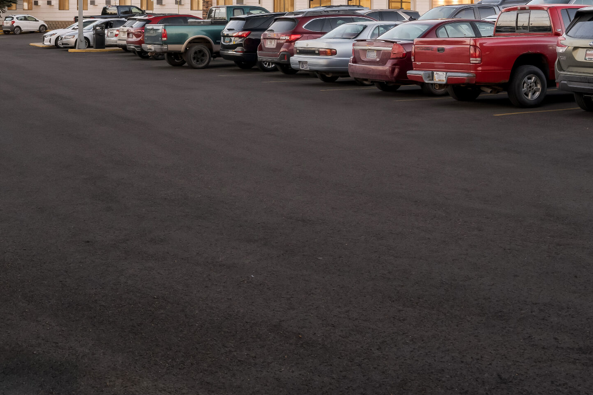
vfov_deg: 26.0
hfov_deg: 39.1
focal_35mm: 50
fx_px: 824
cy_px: 25
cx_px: 189
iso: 400
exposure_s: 1.3
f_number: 10
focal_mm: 24
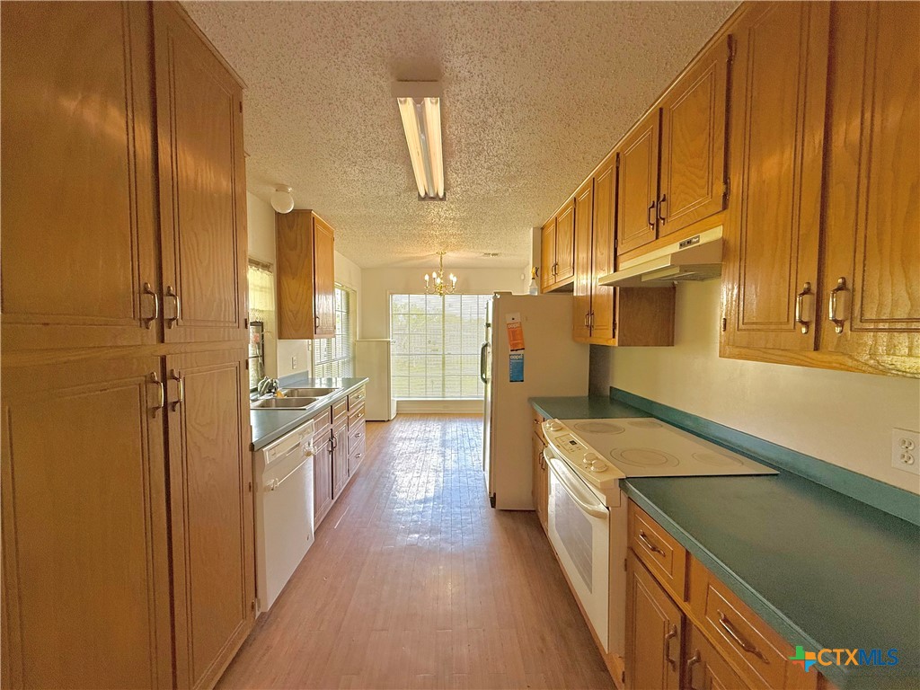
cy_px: 345
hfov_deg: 102.1
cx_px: 460
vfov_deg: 85.7
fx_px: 372
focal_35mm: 14
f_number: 2.2
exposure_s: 1/120
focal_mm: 2.22
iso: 125
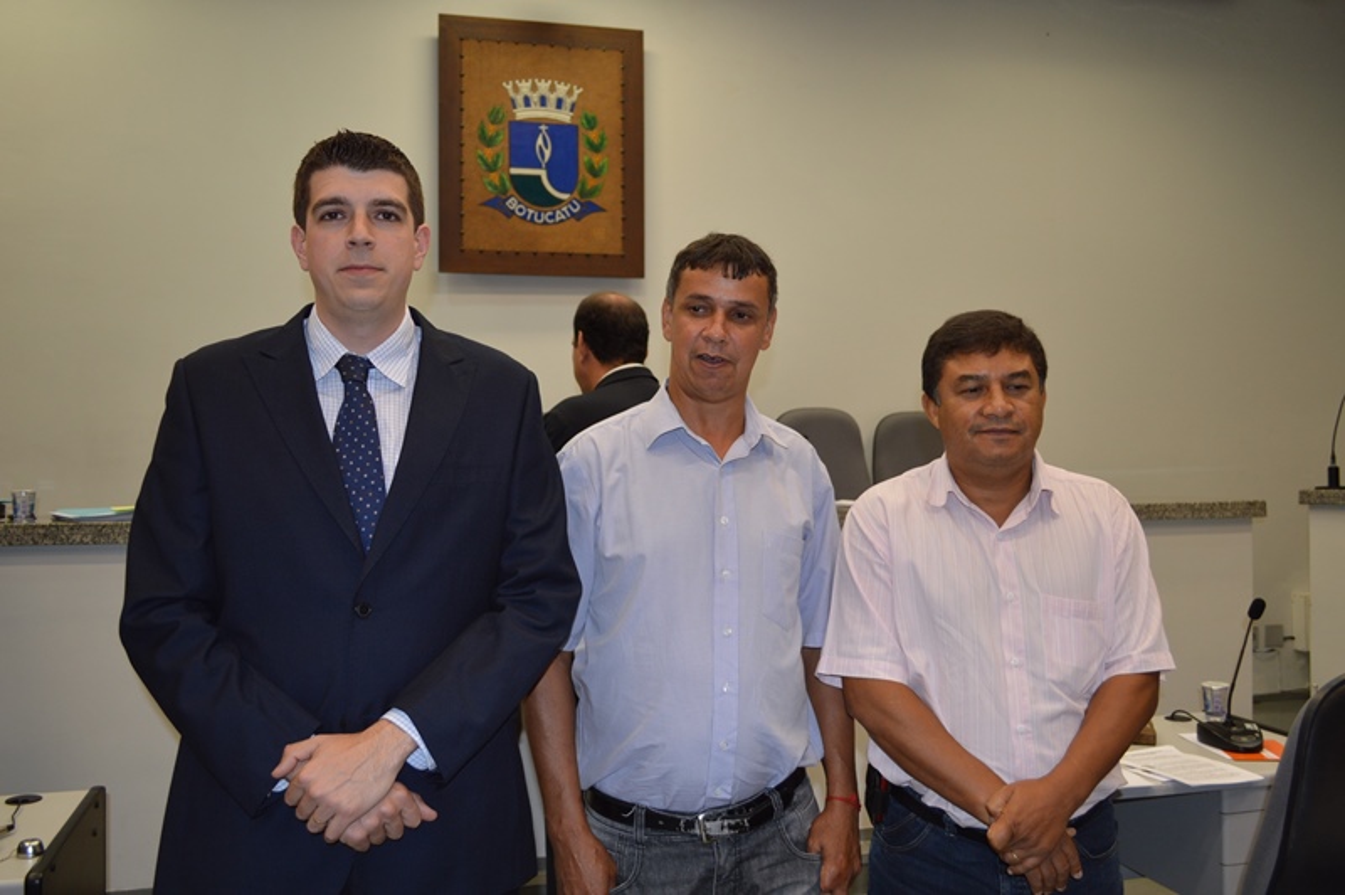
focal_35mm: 33
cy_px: 448
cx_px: 672
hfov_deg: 57.3
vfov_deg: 39.9
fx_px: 1232
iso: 400
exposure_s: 1/80
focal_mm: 22
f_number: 4
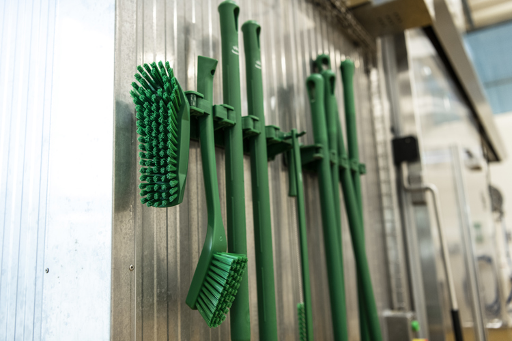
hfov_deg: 58.7
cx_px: 256
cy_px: 170
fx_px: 455
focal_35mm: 32
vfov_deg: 41.1
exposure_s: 1/160
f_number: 3.2
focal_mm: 32
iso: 800
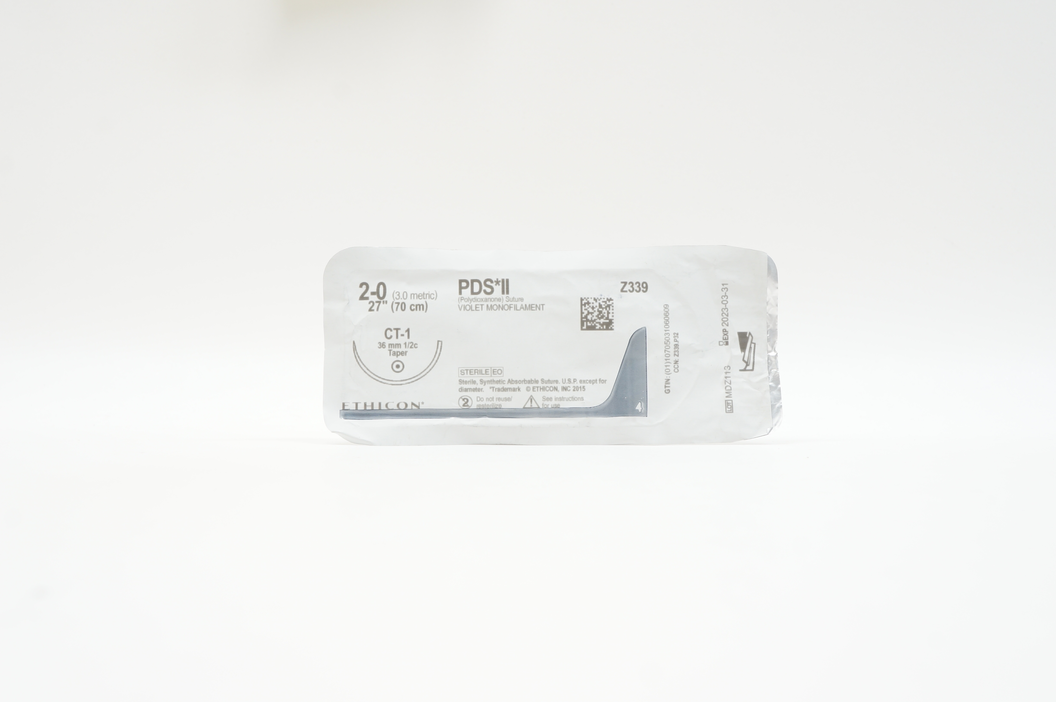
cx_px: 528
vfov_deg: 29.8
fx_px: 1319
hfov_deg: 43.6
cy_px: 351
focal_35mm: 45
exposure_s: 1/15
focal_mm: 30
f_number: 9
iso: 400
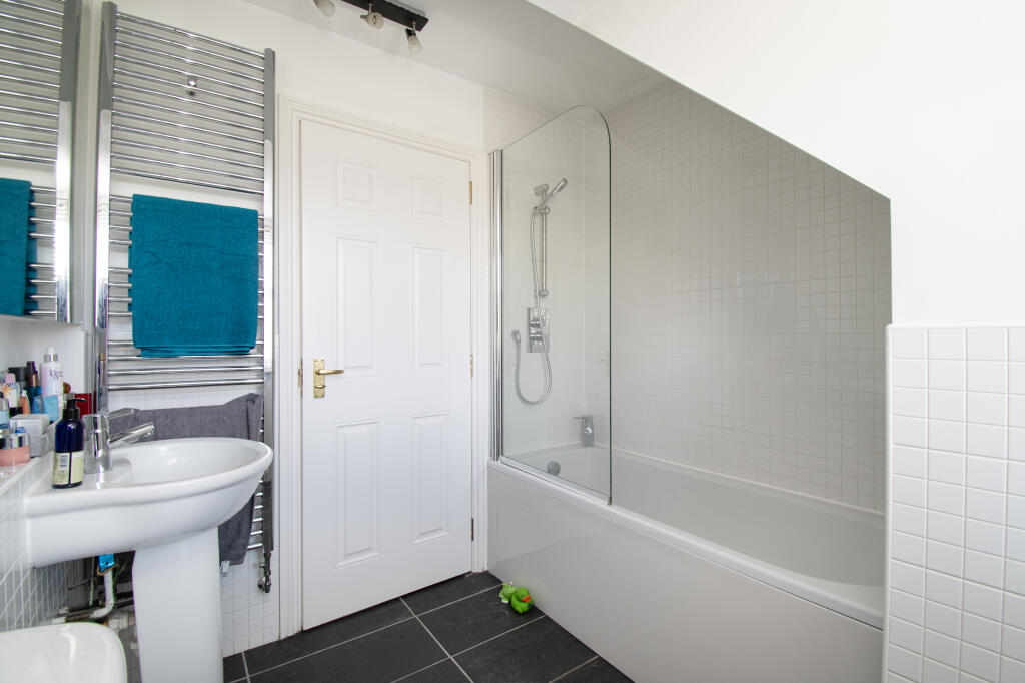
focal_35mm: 15
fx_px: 427
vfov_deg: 77.3
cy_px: 342
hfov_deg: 100.4
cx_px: 512
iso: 320
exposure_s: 1/5
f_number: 9
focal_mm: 10
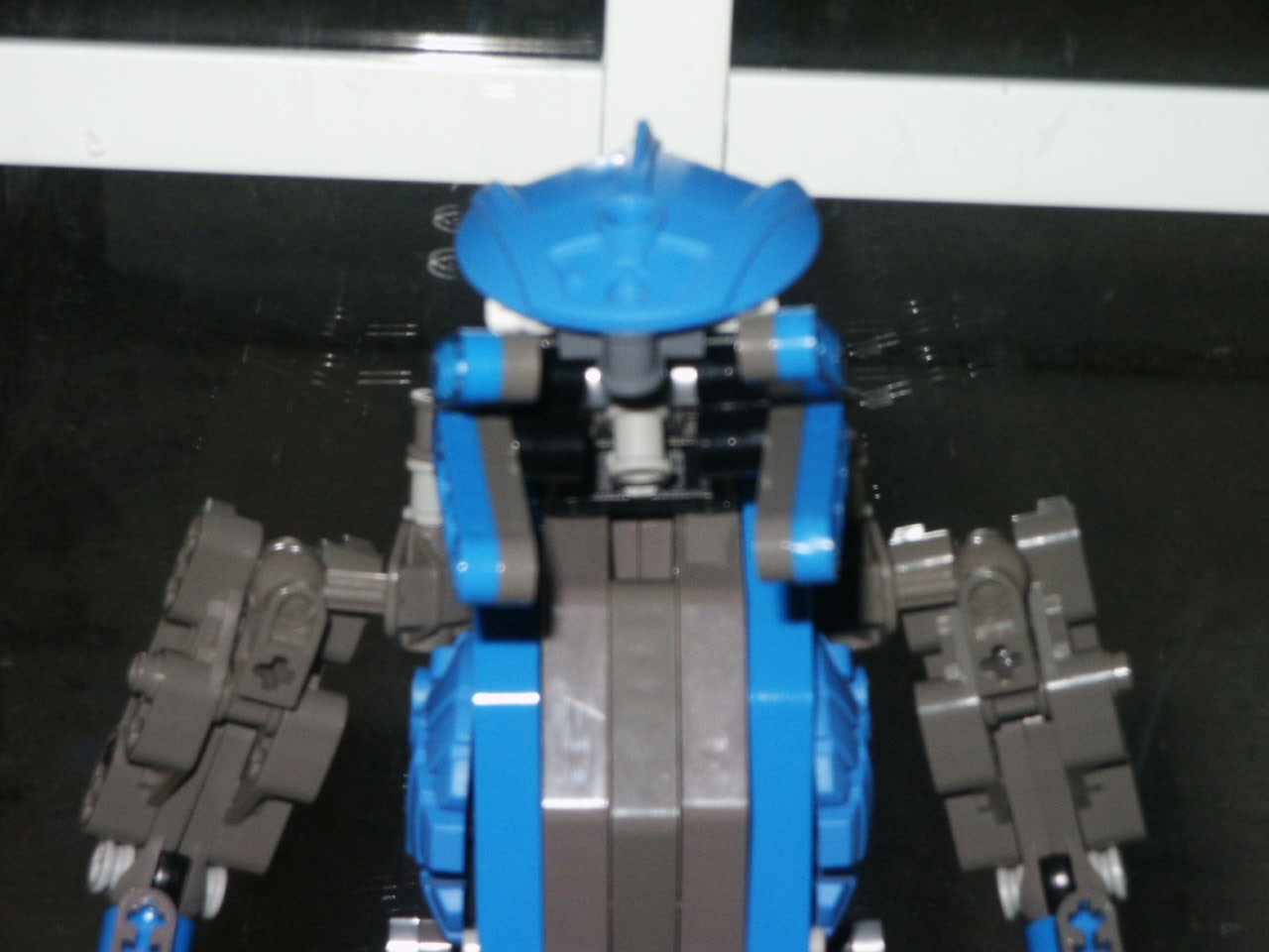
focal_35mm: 139
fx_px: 5096
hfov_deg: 14.2
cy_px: 476
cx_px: 634
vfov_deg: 10.7
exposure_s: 1/125
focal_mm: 28.23
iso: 200
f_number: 8
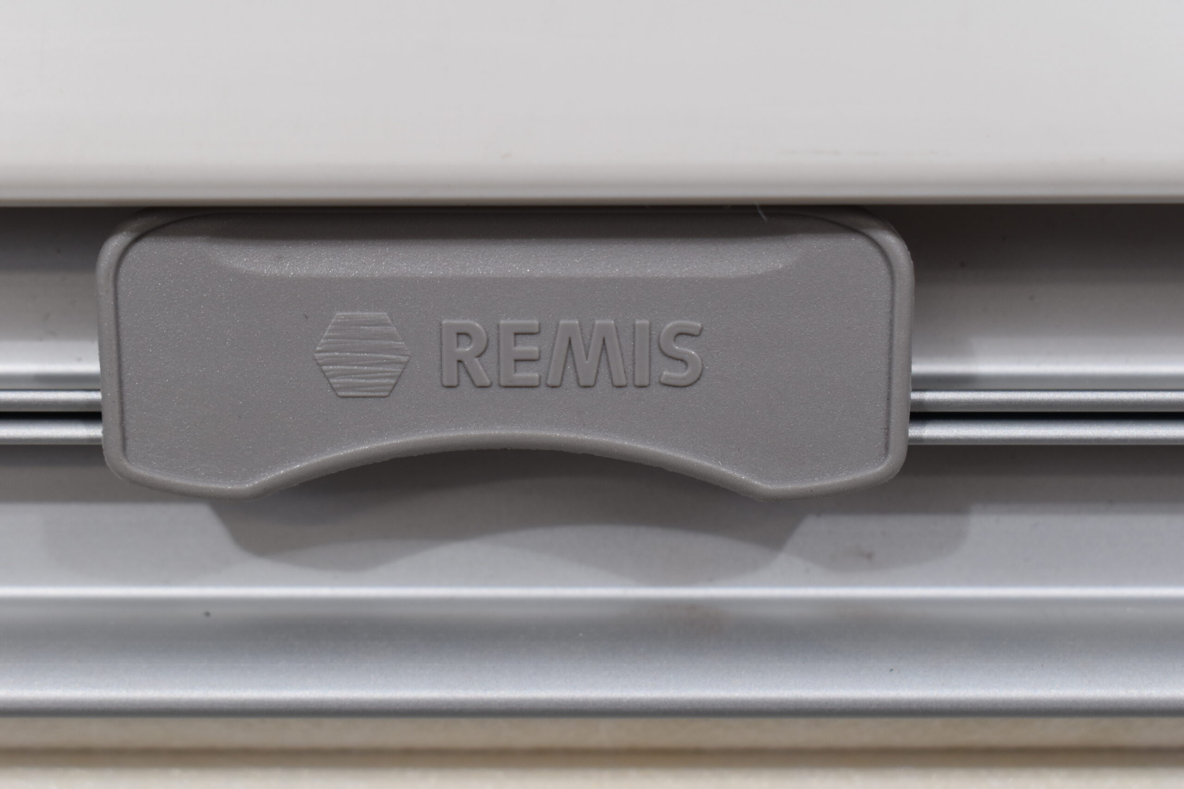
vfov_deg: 22.6
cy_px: 394
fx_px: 1973
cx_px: 592
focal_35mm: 60
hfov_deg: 33.4
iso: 400
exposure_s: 1/60
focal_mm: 40
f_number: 8
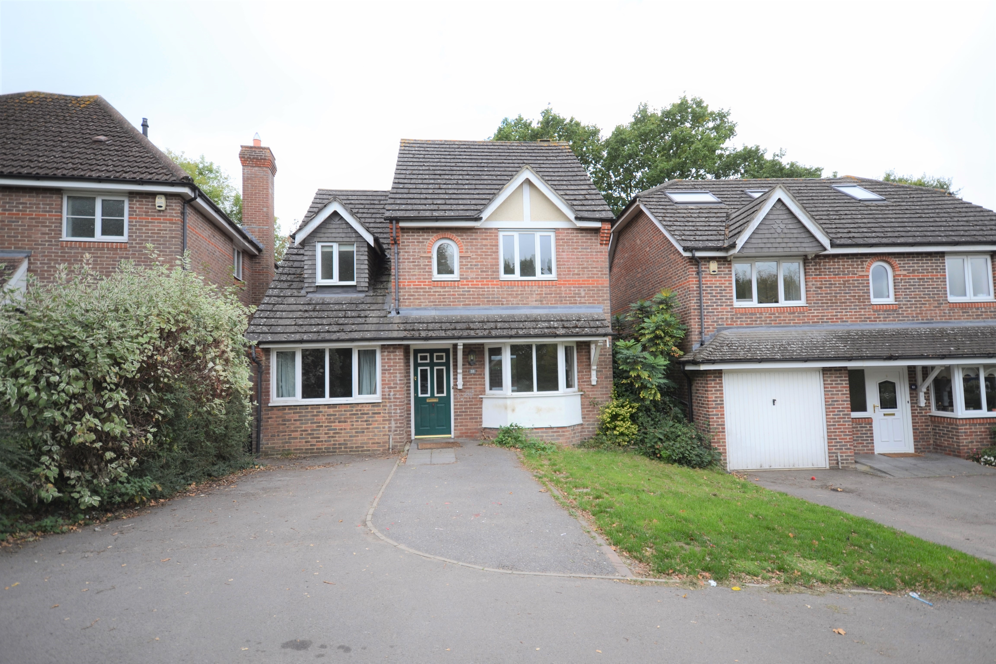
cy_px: 332
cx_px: 498
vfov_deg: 63.2
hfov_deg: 85.4
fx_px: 539
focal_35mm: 20
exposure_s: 1/160
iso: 100
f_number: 4.5
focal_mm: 13
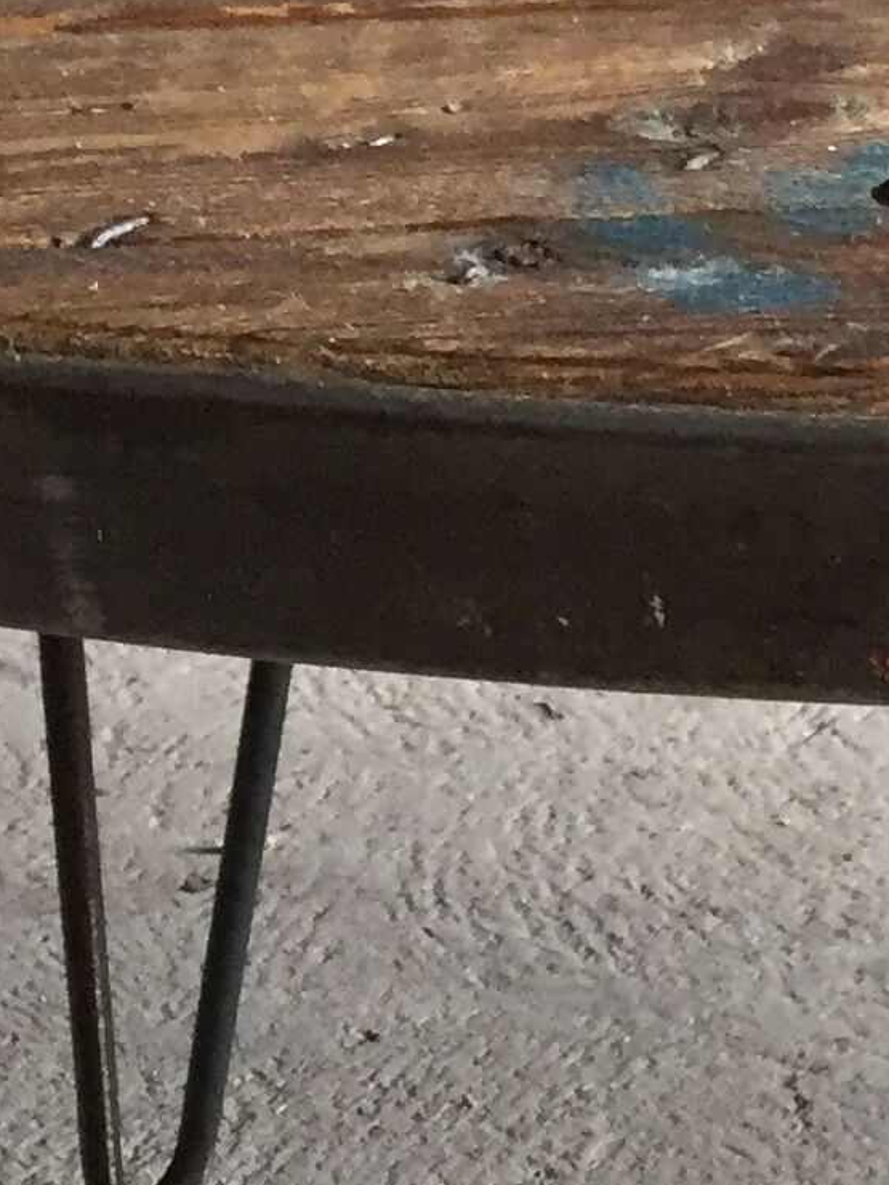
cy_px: 2170
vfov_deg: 13.7
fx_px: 4383
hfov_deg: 11.0
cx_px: 1469
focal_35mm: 128
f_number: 2.2
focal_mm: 4.15
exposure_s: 1/33
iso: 100
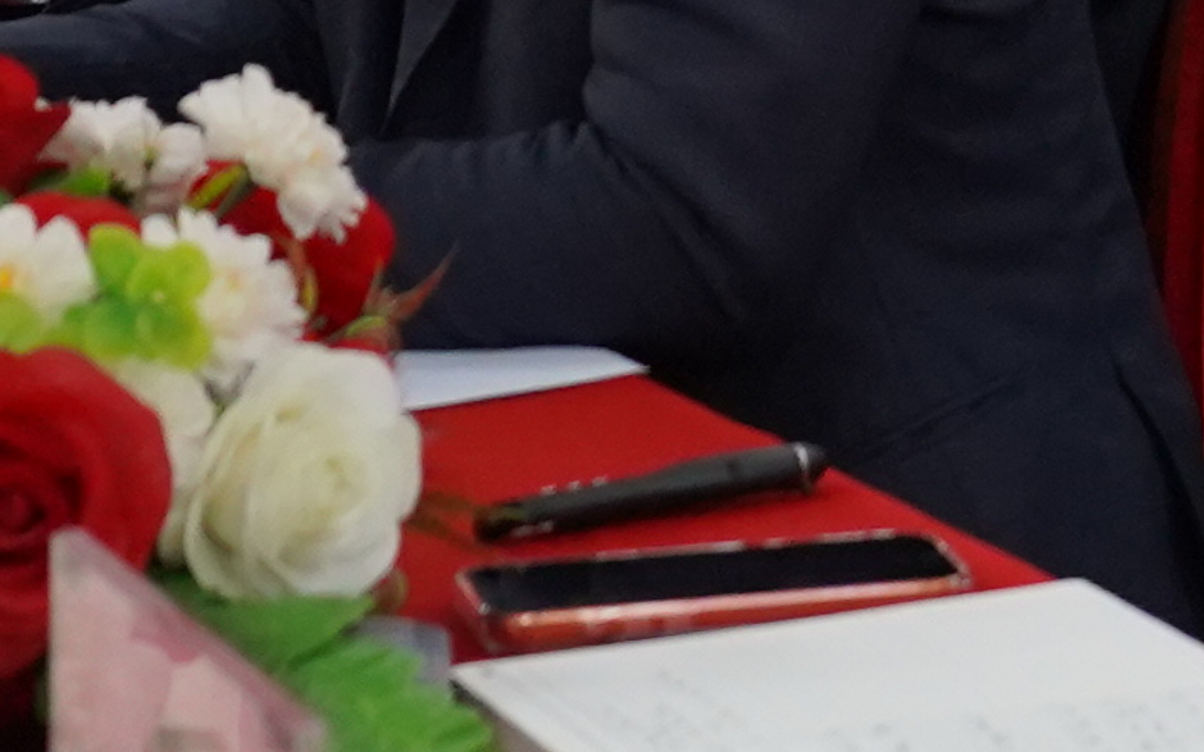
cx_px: 2913
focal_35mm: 217
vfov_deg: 5.8
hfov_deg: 8.8
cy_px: -1167
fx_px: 7120
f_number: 4
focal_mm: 28
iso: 2000
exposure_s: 1/160
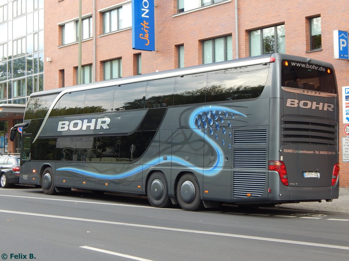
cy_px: 130
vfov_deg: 27.0
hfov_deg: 35.5
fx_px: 544
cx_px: 174
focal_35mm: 54
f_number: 3.8
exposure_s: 1/125
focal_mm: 9.7
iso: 125
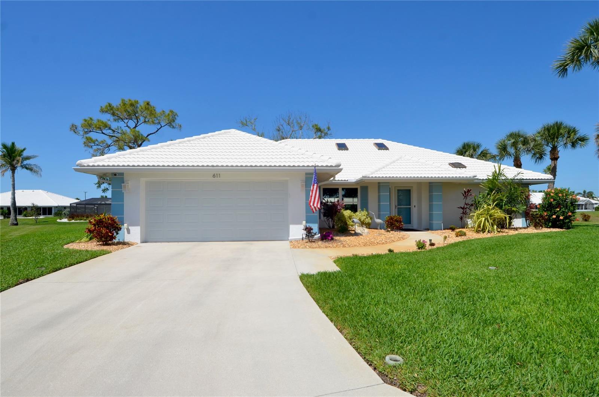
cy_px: 198
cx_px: 300
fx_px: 598
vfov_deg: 36.7
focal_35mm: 36
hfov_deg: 53.2
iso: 100
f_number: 10
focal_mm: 24
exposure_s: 1/400
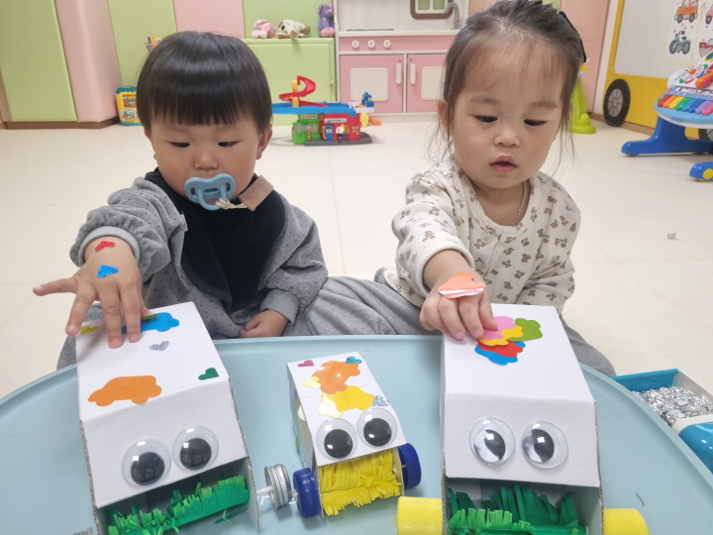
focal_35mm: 26
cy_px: 268
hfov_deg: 67.3
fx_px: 536
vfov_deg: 53.1
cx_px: 356
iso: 160
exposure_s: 1/120
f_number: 1.8
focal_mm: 5.4
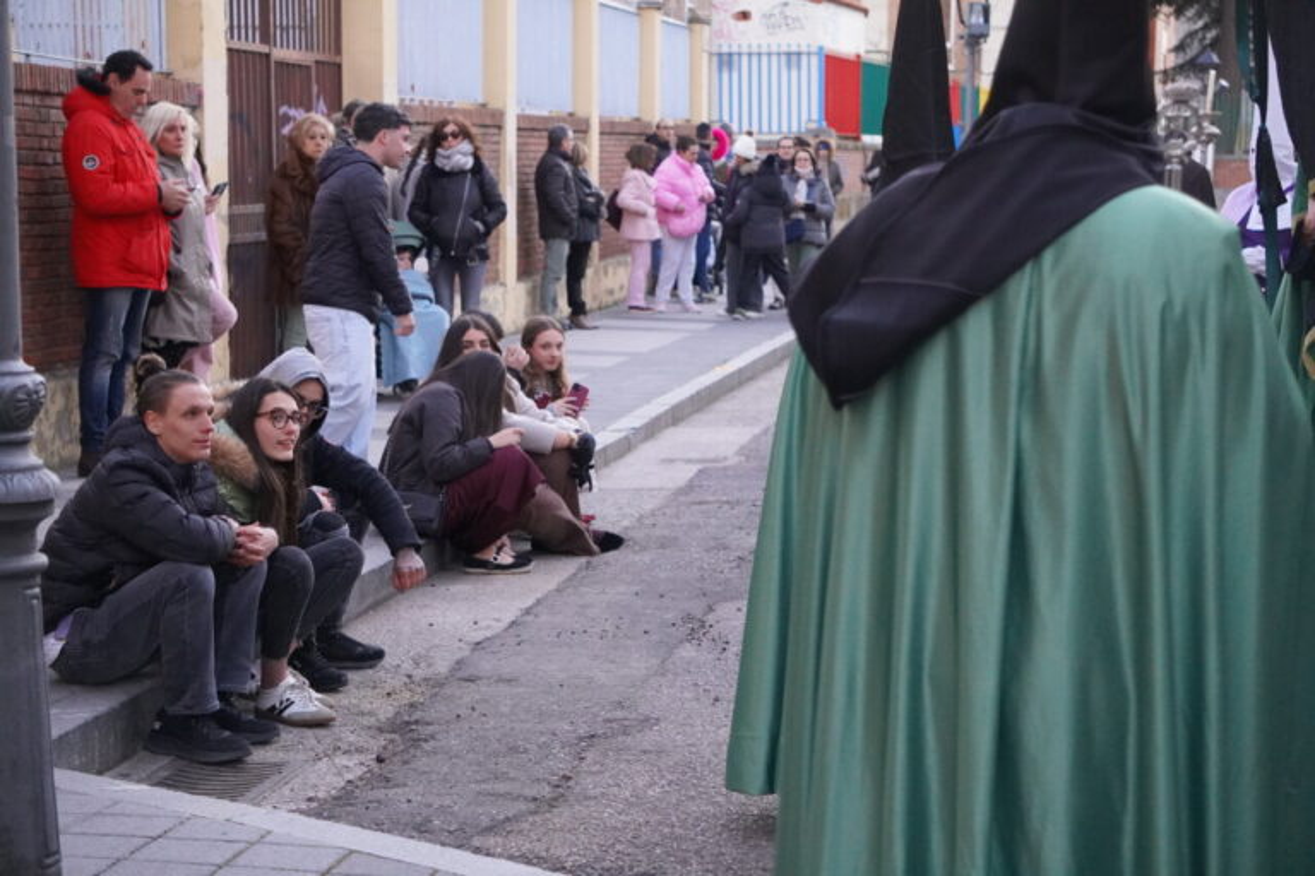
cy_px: 438
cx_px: 658
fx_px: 3013
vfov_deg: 16.6
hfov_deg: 24.6
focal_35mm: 82
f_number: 4.5
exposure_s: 1/160
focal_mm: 55
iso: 4000
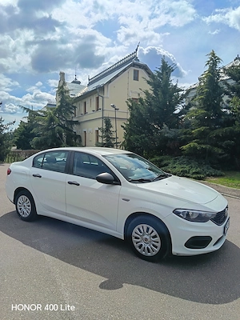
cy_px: 160
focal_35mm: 24
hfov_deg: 56.8
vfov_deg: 71.6
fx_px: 222
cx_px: 120
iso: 100
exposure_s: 1/1416
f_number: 1.75
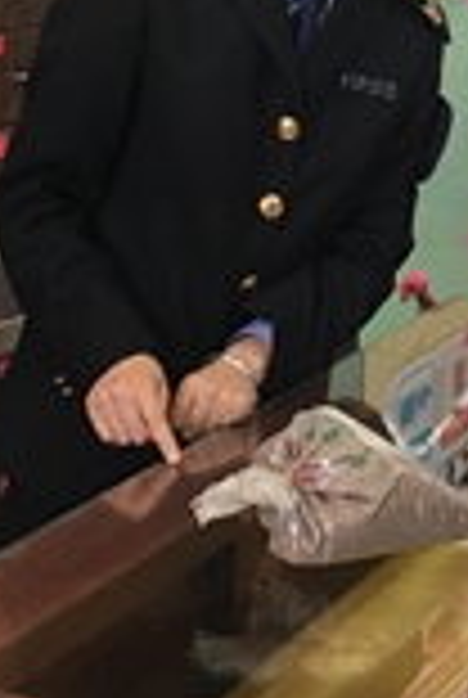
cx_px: 374
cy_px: 106
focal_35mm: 97
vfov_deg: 20.7
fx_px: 1883
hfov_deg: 14.1
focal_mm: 4.15
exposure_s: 1/17
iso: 50
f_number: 2.2
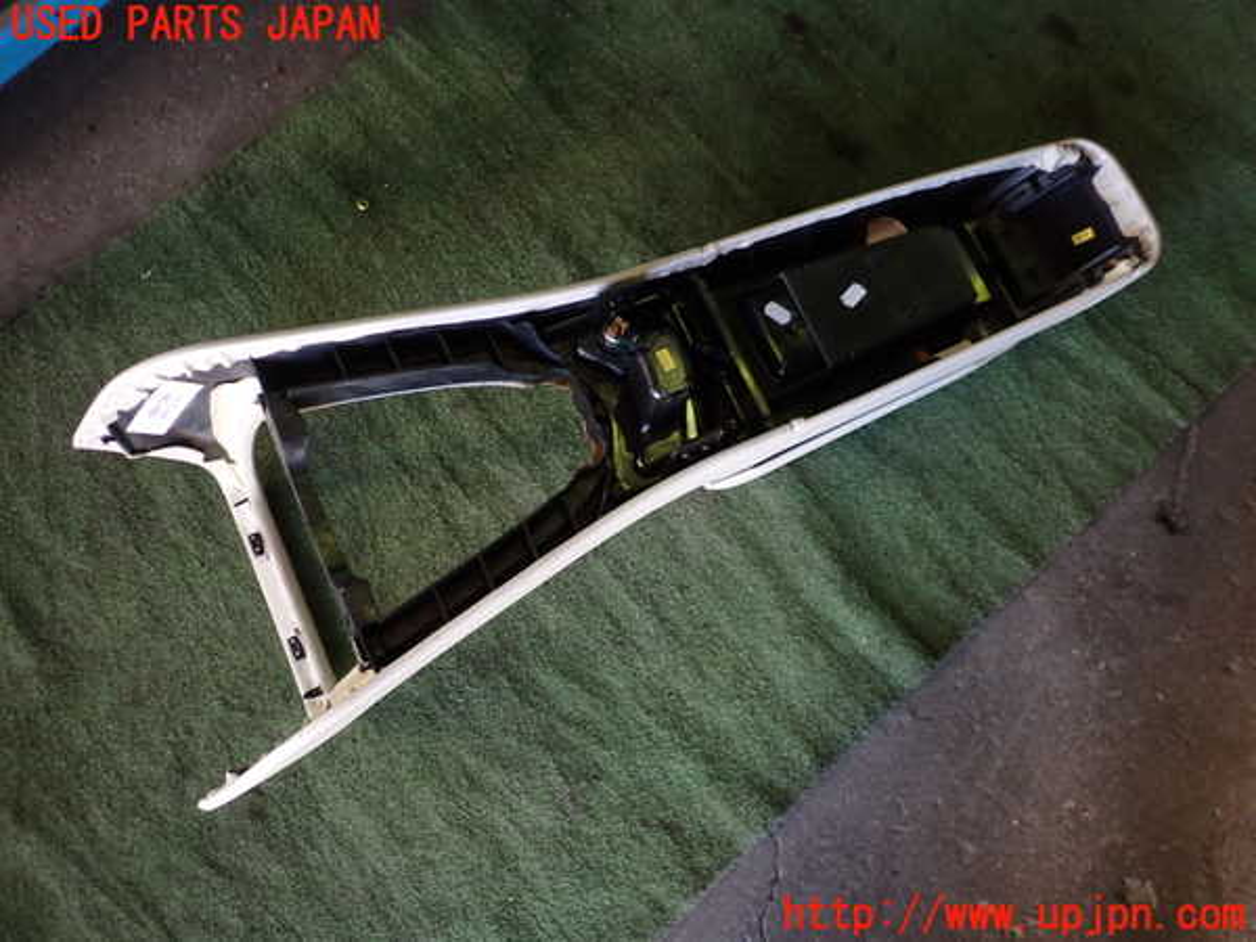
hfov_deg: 60.0
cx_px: 628
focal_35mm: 30
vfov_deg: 46.8
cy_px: 471
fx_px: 1089
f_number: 2.3
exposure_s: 1/60
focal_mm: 5.4
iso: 200
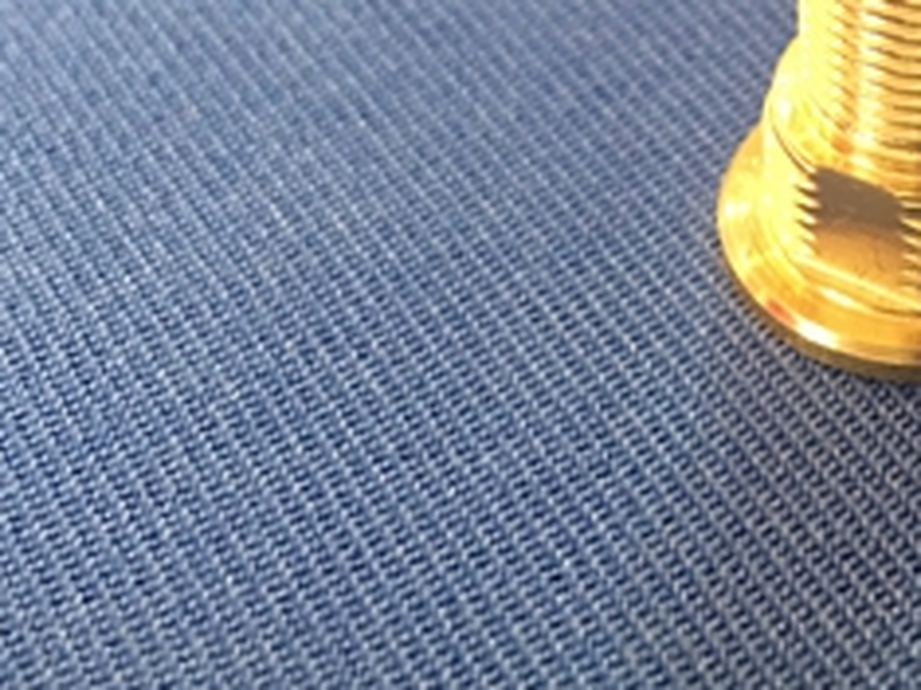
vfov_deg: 19.6
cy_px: 82
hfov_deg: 25.1
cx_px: 913
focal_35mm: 74
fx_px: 1968
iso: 80
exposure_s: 1/10
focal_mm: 4.15
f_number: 2.2
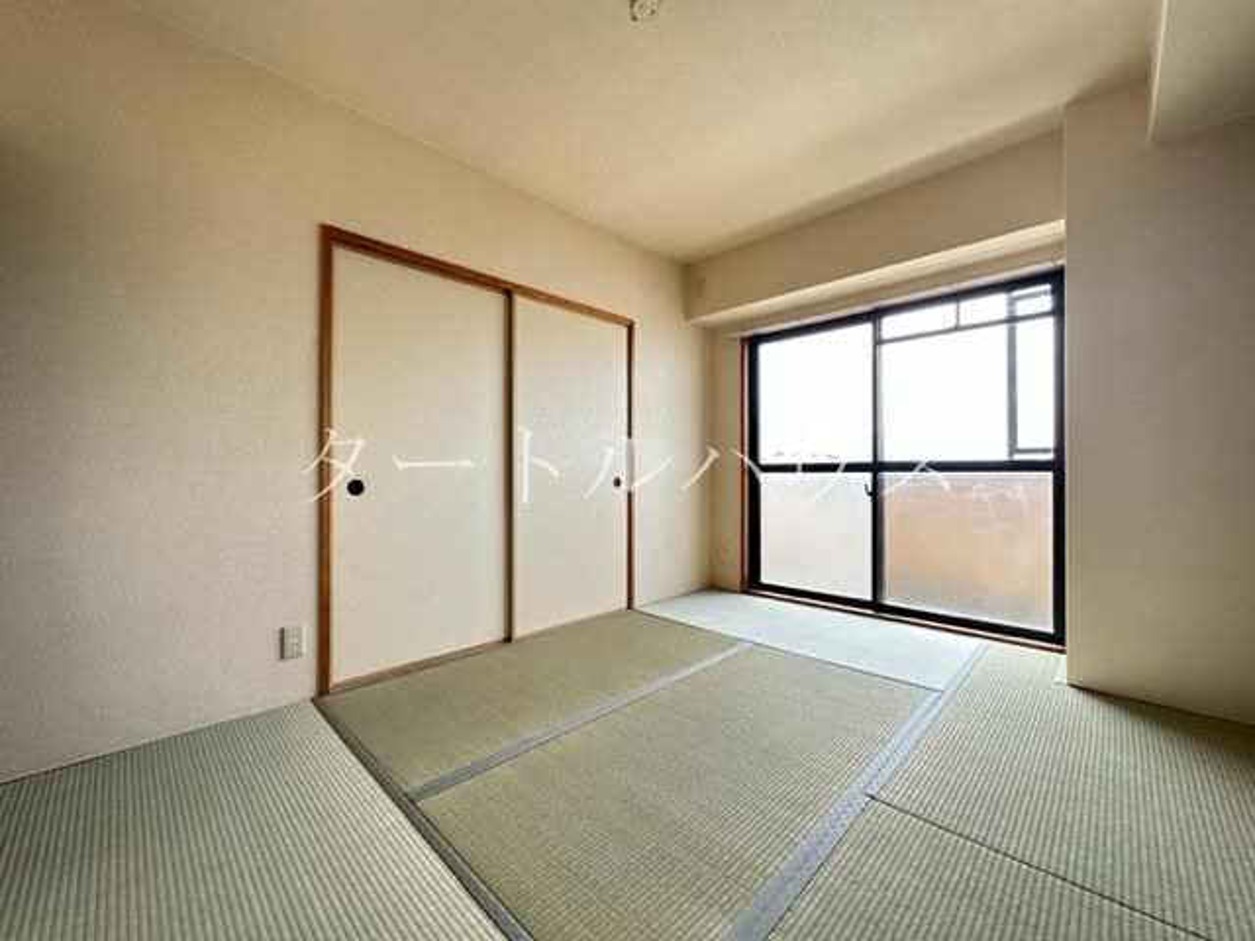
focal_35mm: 14
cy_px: 470
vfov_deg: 85.7
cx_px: 628
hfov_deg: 102.1
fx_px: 508
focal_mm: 2.22
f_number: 2.2
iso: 125
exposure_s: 1/99
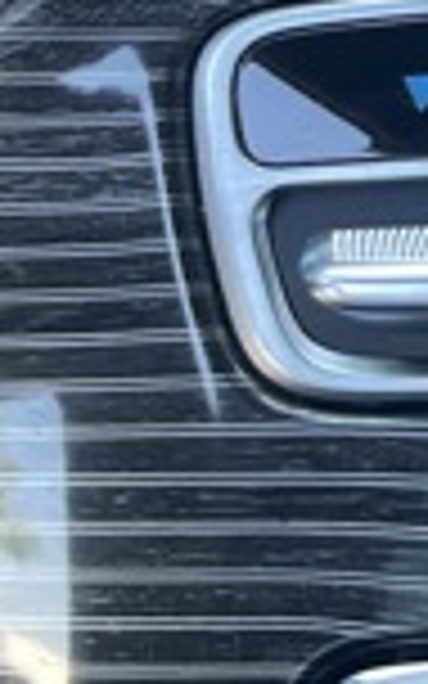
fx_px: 2706
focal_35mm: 145
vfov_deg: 13.0
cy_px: -572
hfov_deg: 7.4
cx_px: 1478
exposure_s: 1/100
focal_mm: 5.1
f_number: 1.6
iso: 125
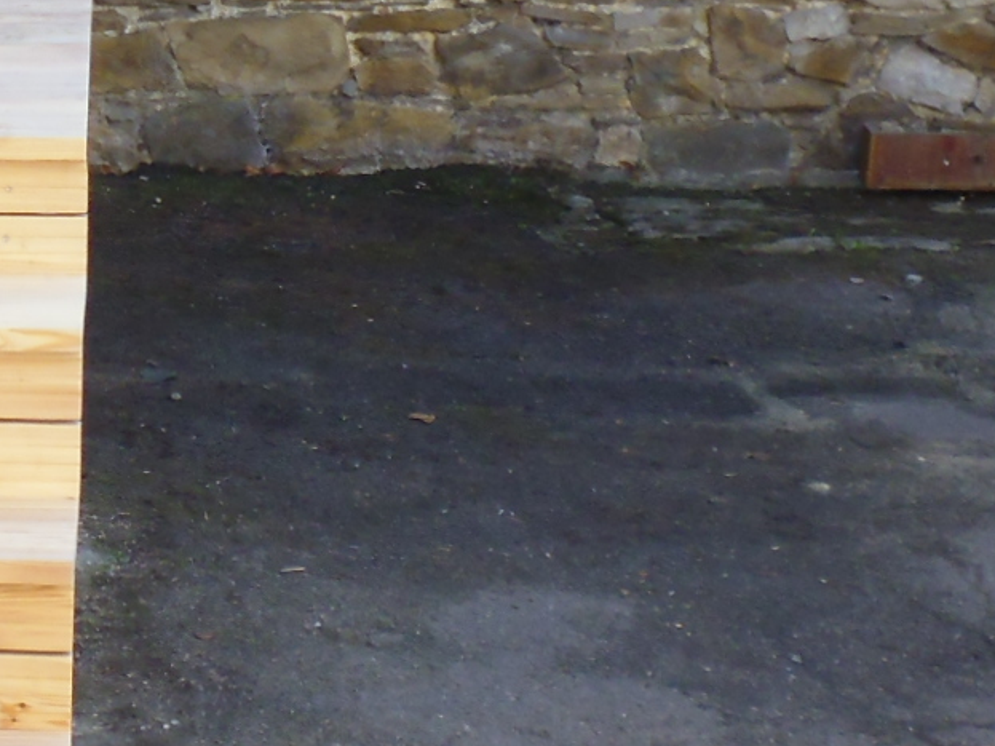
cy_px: 377
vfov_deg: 12.9
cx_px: -447
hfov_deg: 15.9
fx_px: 3305
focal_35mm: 115
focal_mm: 6.3
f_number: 3.3
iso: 100
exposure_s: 1/100
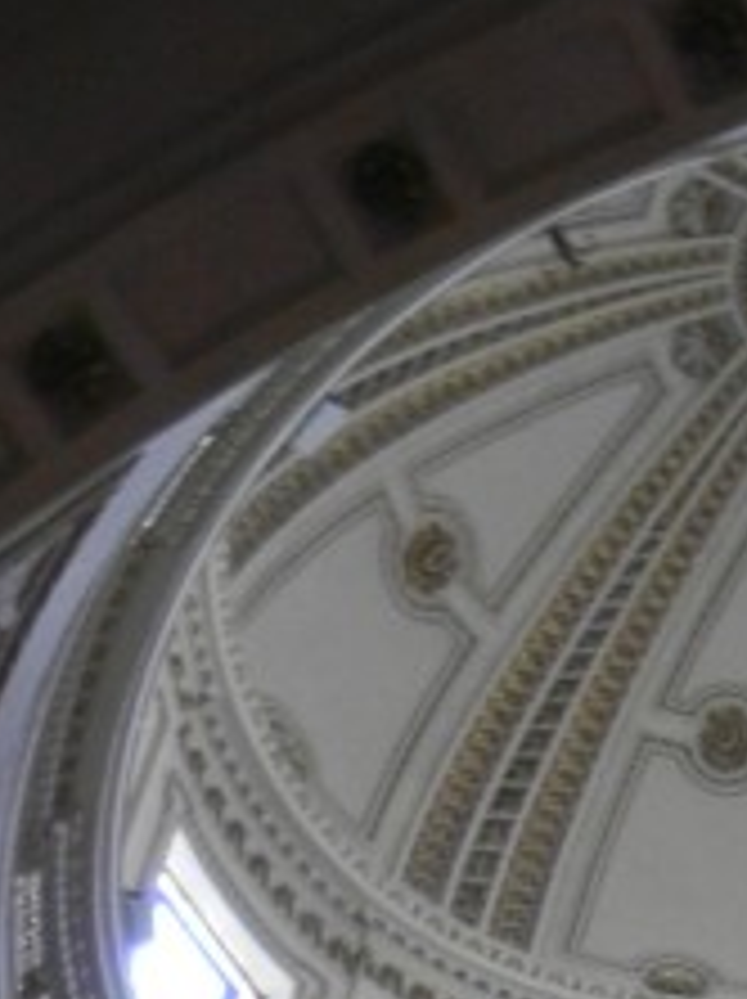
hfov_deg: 13.5
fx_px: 2998
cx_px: 1062
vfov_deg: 16.6
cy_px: 1638
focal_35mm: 104
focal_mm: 5.4
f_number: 3.5
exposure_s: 1/26.6
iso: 640
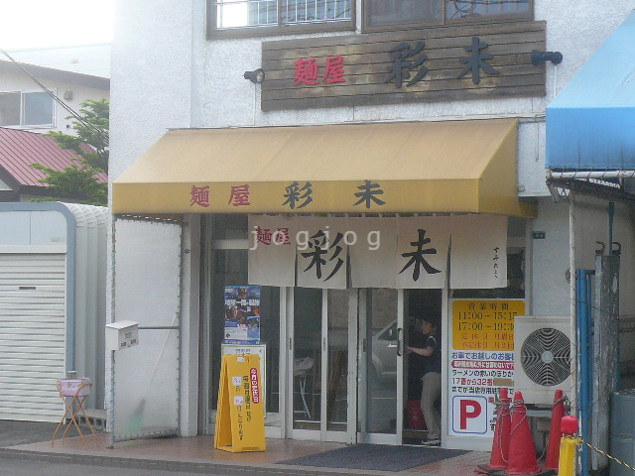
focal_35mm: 87
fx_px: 1596
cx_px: 318
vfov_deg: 17.0
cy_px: 238
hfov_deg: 22.5
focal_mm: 9.6
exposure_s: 1/125
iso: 100
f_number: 4
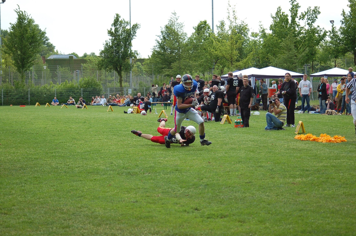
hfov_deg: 19.5
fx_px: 1036
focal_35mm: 105
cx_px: 178
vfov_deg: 13.0
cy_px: 118
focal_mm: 70
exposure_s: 1/1000
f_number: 4
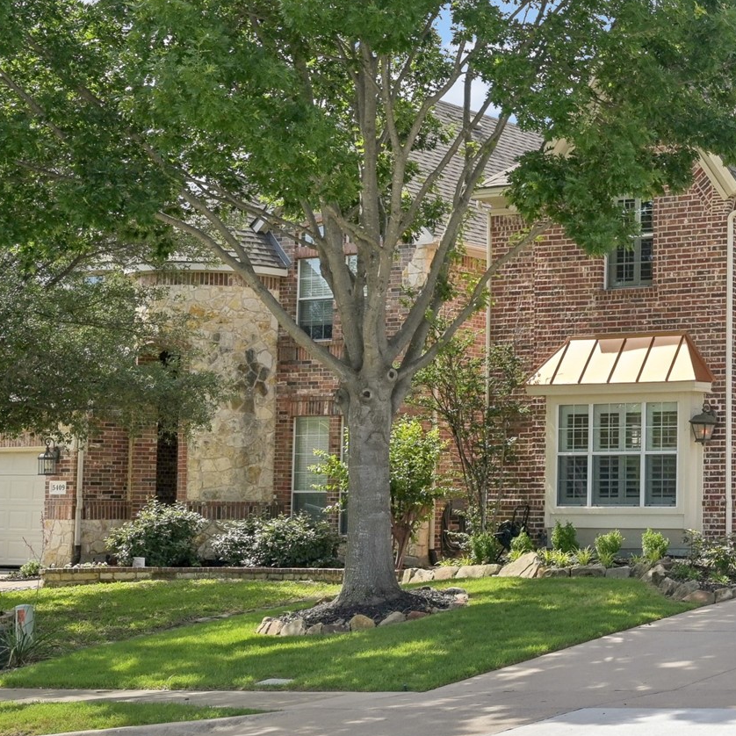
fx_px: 1588
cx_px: 914
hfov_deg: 23.5
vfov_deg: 26.1
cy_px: 315
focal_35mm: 66
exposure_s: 1/800
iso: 400
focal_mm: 30
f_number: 8
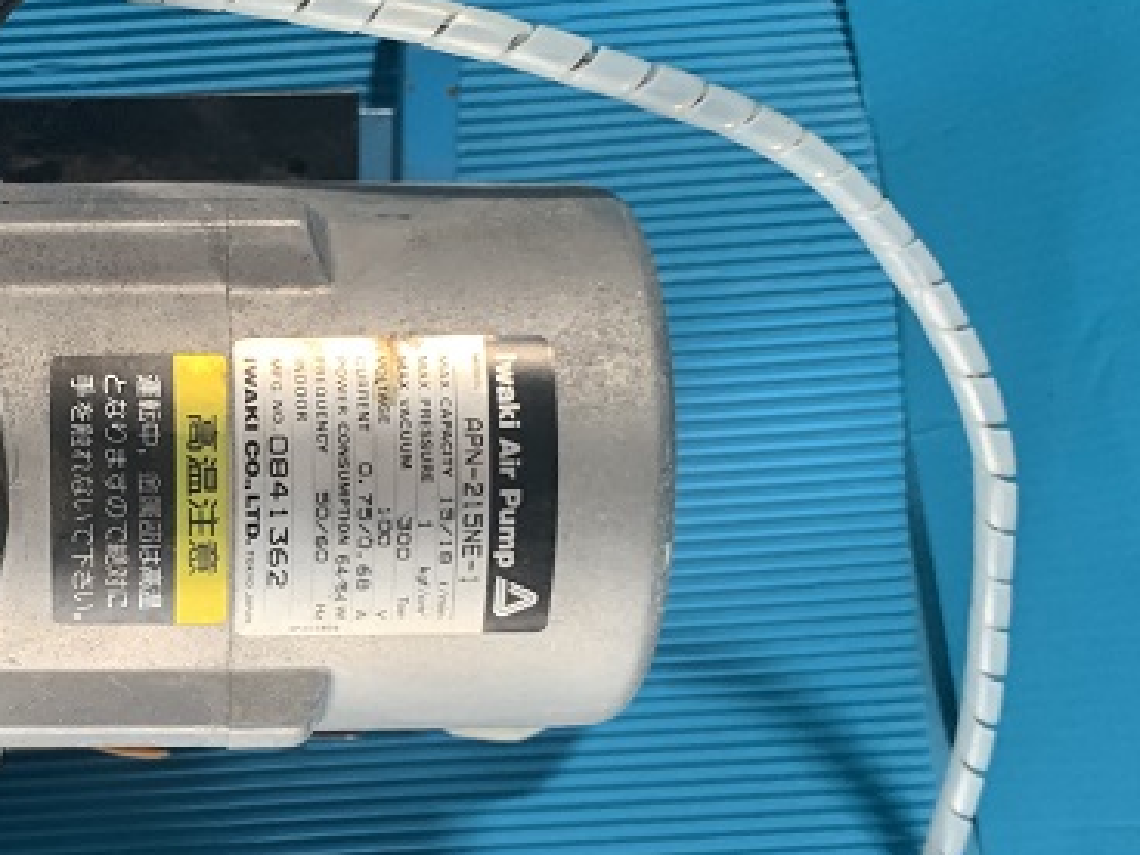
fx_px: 1877
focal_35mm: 57
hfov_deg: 32.0
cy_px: 497
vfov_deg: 25.6
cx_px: 91
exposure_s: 1/60
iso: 160
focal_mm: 4.25
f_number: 1.8
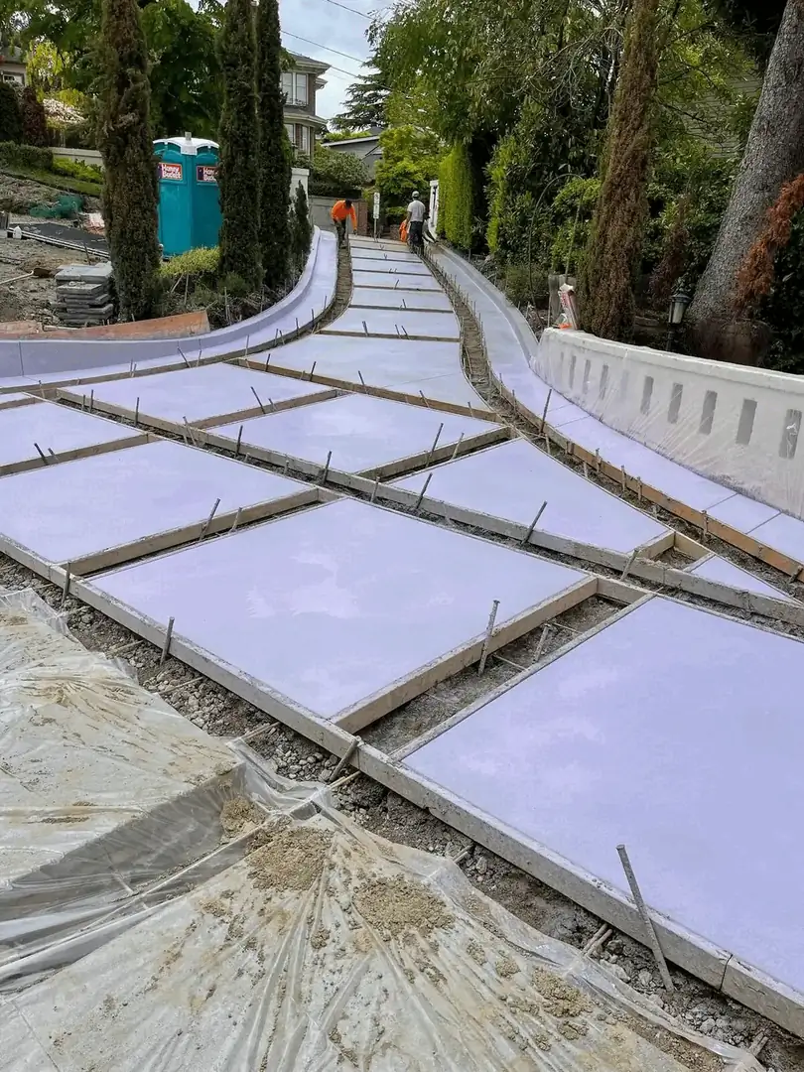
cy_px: 536
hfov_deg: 53.1
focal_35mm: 26
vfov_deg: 67.3
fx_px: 805
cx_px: 402
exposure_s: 1/3003
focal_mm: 5.1
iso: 32
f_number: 1.6
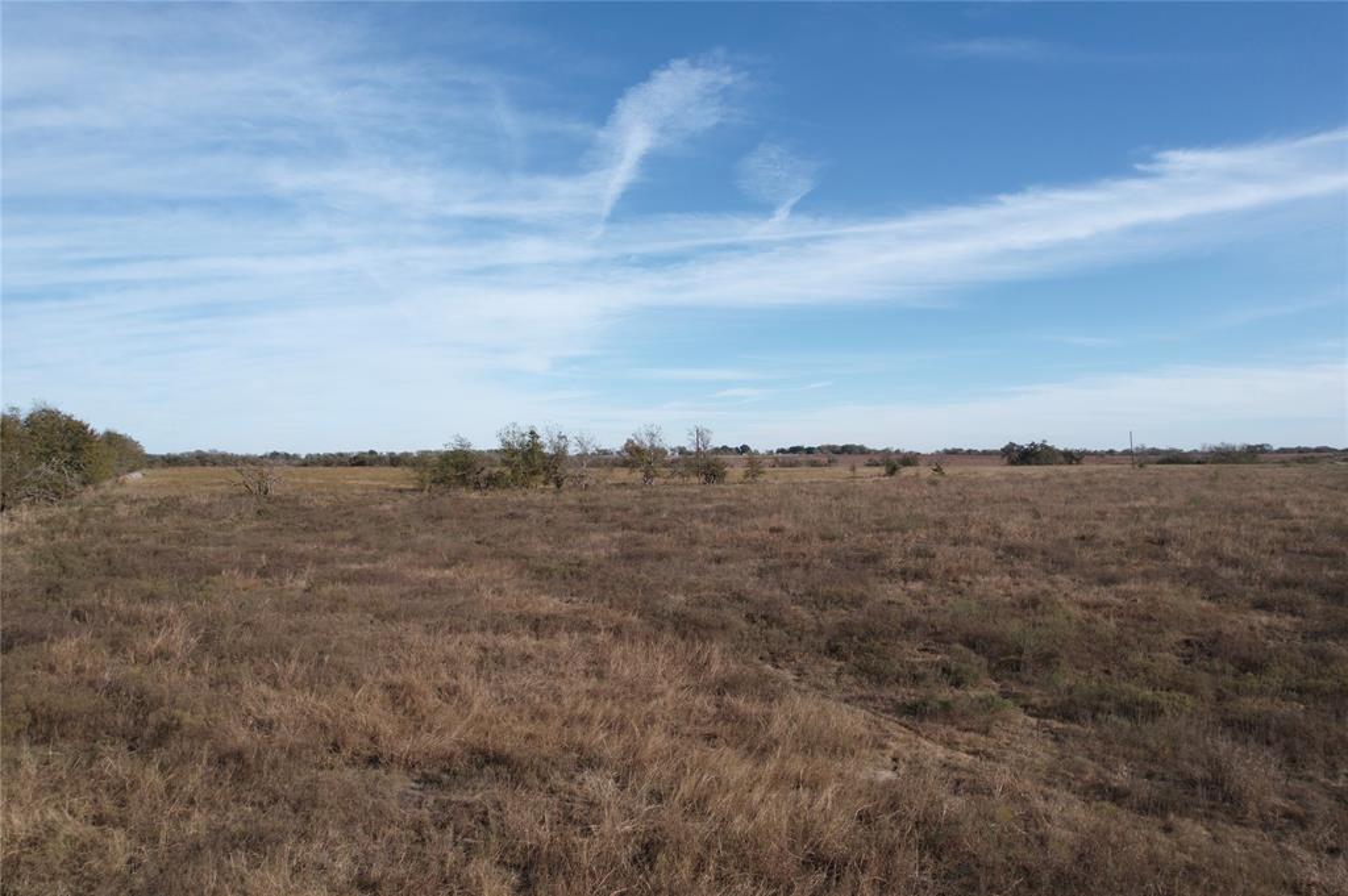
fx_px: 823
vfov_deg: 57.1
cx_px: 674
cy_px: 448
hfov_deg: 78.6
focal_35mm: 22
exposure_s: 1/2000
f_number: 2.8
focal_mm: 8.38
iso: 120
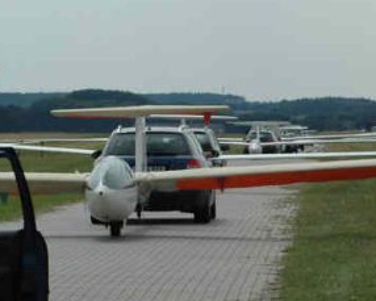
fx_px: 3418
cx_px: 204
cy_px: 181
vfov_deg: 5.0
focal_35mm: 307
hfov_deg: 6.3
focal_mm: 78
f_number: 6.3
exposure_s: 1/1600
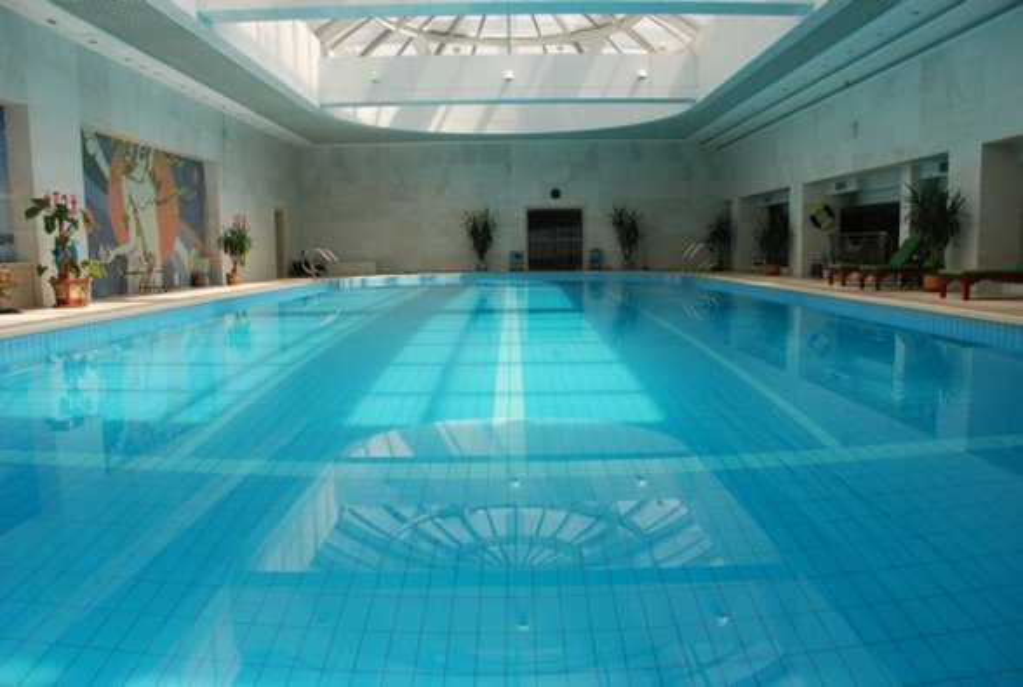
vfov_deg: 48.2
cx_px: 512
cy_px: 344
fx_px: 769
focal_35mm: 27
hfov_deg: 67.3
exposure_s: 1/125
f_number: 5.6
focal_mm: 18
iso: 110
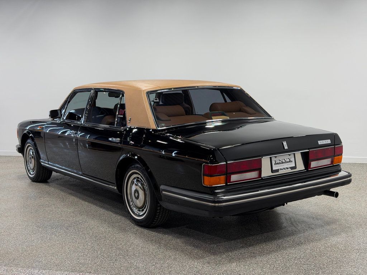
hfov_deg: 39.7
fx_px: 509
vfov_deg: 30.3
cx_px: 184
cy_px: 138
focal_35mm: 48
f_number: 1.78
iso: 50
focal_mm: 6.76
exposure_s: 1/214
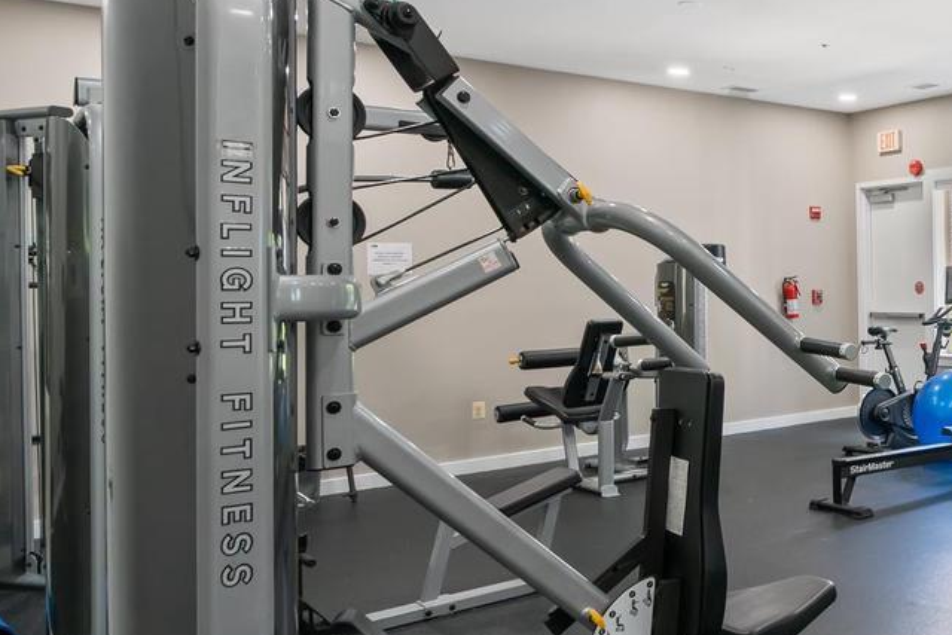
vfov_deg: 36.8
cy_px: 277
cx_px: 1020
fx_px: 952
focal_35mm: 36
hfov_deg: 42.9
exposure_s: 1/15
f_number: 8
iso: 320
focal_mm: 16
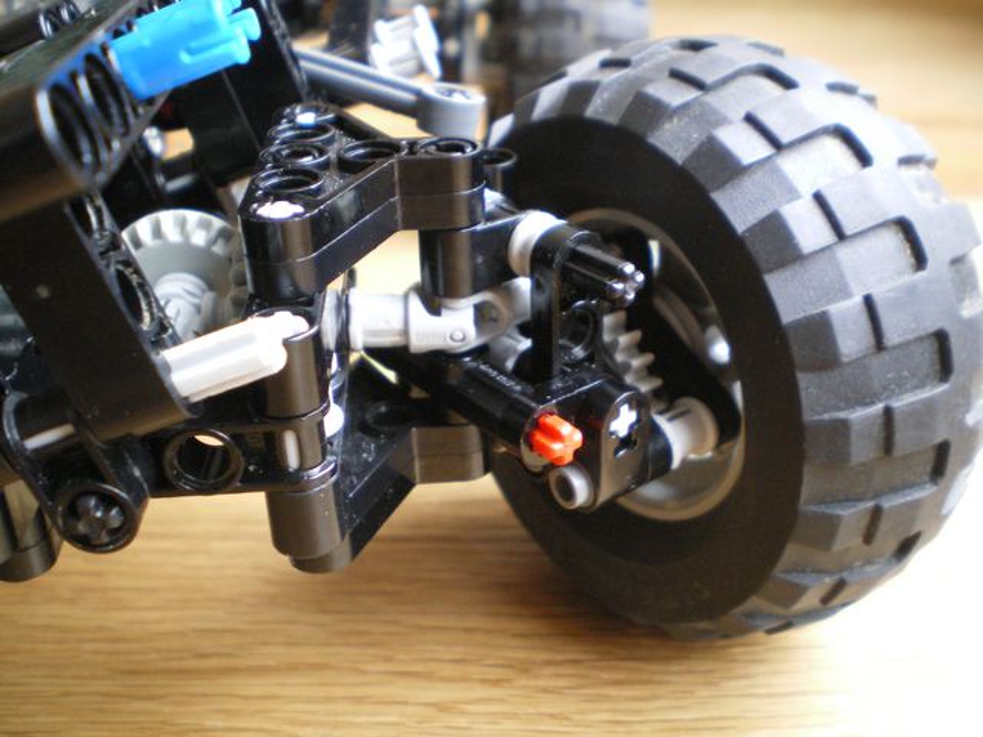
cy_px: 368
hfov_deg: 49.0
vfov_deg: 37.7
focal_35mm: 38
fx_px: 1079
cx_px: 492
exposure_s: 1/20
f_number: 3.1
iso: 400
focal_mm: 6.3
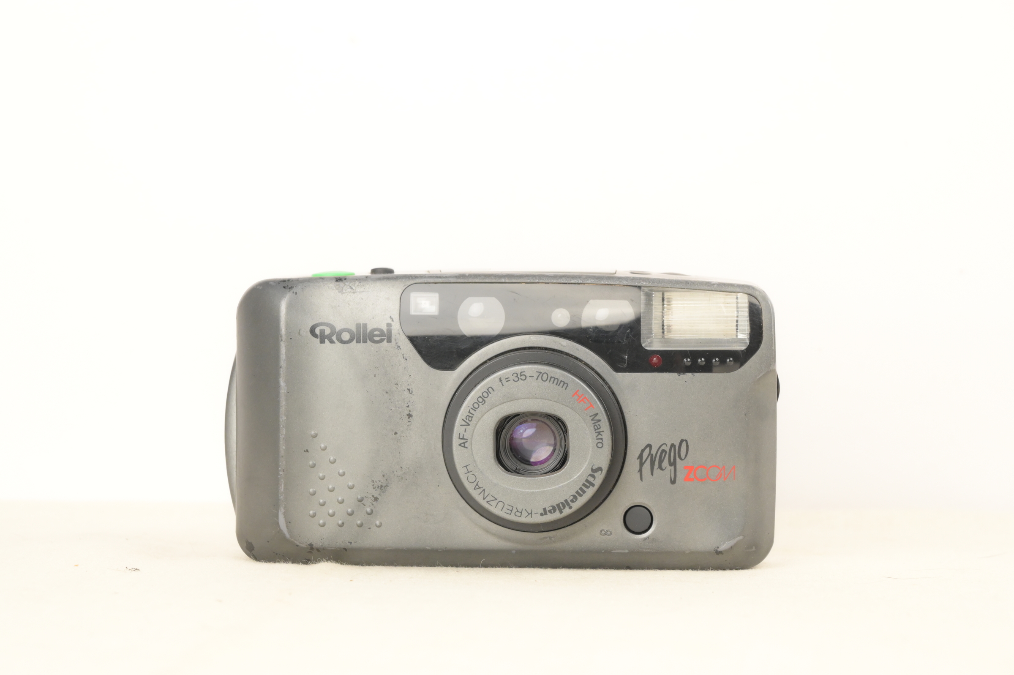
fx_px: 3378
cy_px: 338
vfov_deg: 11.4
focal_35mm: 120
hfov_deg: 17.1
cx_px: 507
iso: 3200
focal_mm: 120
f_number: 14
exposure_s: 1/100
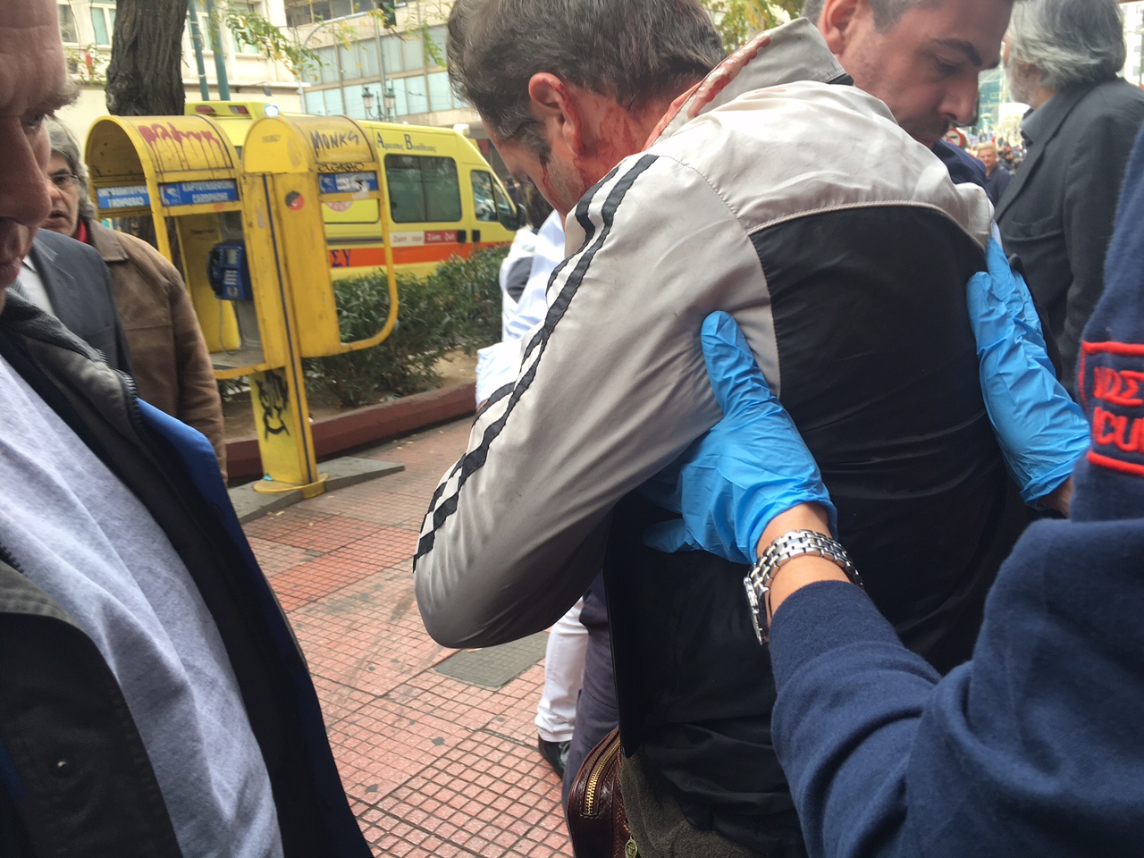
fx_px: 958
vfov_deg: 48.2
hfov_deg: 61.7
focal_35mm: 29
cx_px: 572
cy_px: 429
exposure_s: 1/128
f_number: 2.2
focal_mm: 4.15
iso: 25
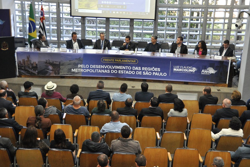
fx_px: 423
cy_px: 83
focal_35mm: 61
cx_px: 126
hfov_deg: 32.9
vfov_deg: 22.2
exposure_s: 1/100
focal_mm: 40
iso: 1600
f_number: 4.5
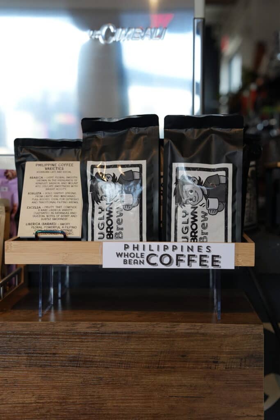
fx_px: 665
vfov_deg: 35.0
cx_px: 140
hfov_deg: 23.8
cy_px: 210
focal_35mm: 57
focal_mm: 57
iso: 1600
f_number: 3.5
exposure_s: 1/160
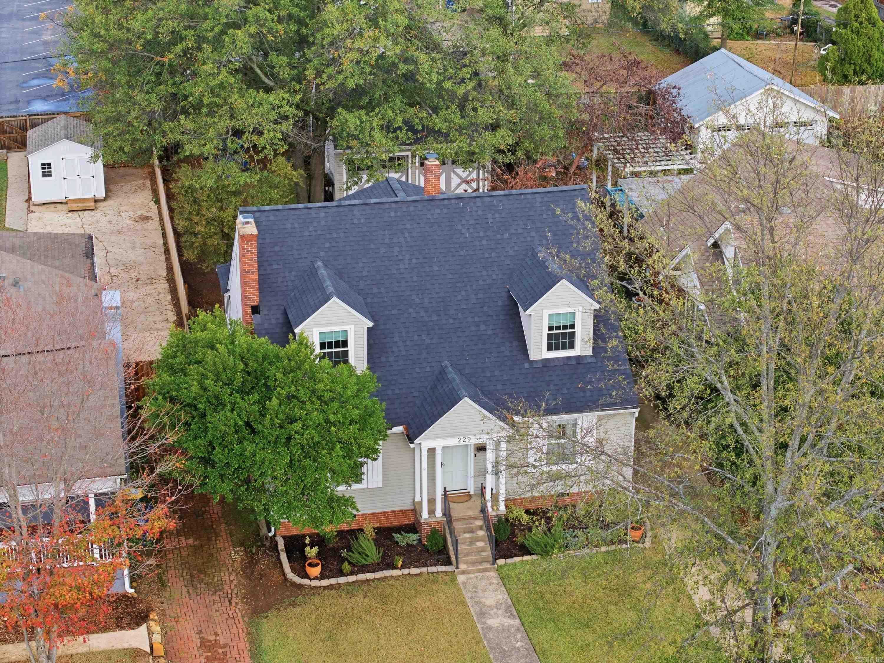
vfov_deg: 21.0
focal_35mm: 70
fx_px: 1788
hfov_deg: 27.8
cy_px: 332
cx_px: 442
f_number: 2.8
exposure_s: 1/320
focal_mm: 19.4
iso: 100
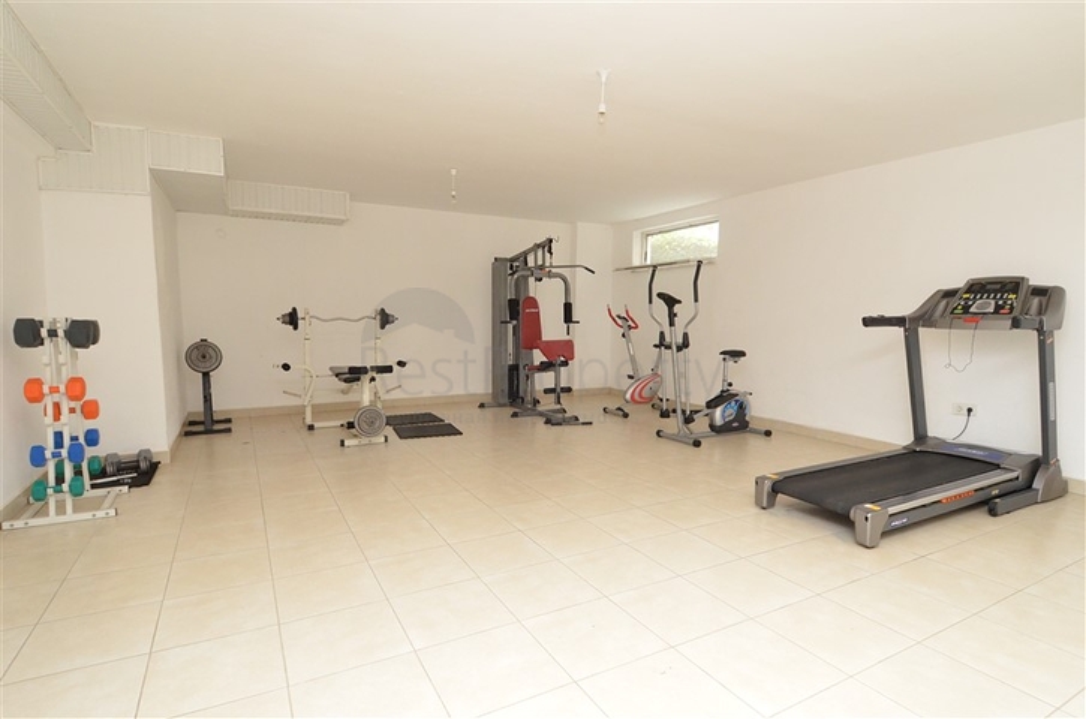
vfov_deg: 67.1
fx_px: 542
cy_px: 360
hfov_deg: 90.1
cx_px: 543
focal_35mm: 18
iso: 2500
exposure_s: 1/60
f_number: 9
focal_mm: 12
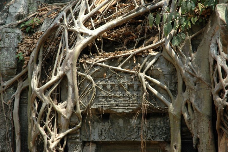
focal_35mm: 105
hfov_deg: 19.5
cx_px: 114
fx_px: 665
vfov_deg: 13.0
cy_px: 76
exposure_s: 1/200
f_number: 7.1
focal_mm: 70
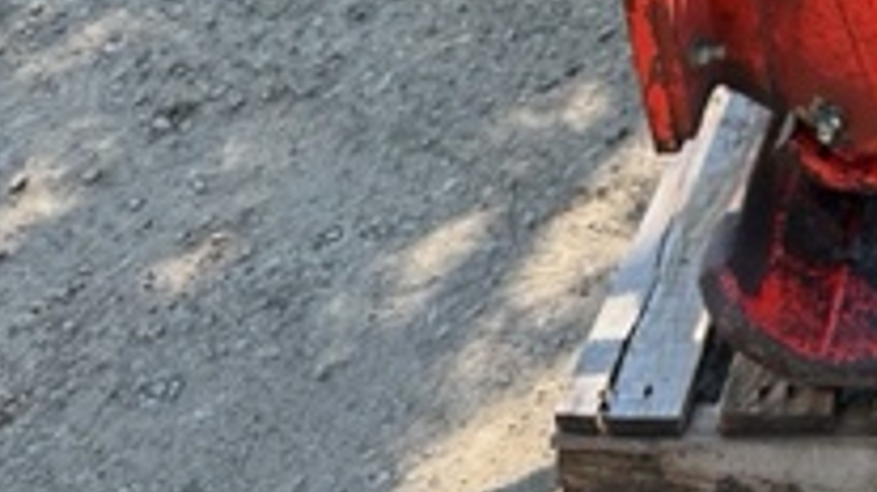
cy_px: -403
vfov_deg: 13.3
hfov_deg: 22.2
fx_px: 1882
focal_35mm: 81
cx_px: 1275
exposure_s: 1/516
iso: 80
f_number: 1.78
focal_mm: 6.86
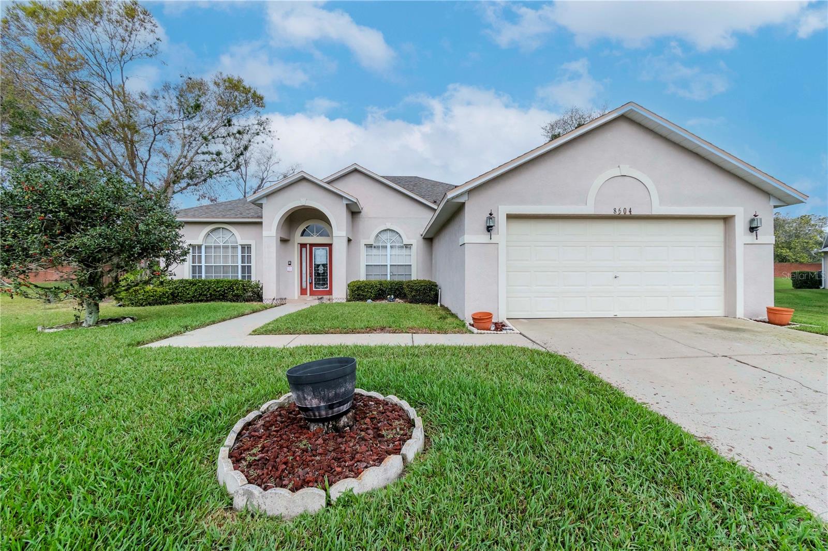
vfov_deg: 77.3
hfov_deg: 100.4
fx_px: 345
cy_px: 276
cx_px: 414
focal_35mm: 15
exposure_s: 1/1250
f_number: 7.1
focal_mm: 10
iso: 500
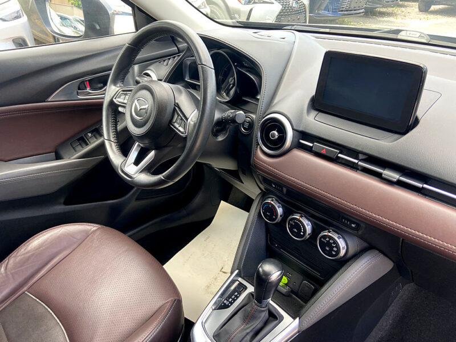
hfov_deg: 67.3
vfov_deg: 53.1
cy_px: 171
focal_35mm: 26
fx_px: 343
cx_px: 228
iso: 64
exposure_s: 1/122
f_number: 1.8
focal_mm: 4.25
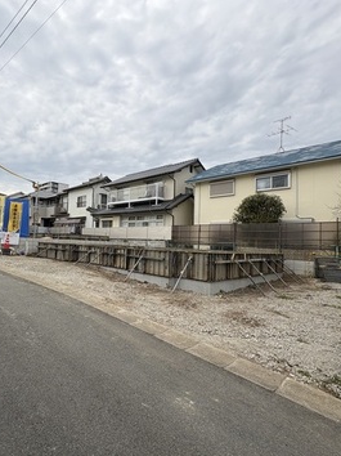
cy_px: 229
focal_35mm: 19
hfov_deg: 66.1
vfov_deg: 84.7
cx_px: 104
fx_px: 250
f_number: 2.2
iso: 50
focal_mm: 2.22
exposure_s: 1/1256
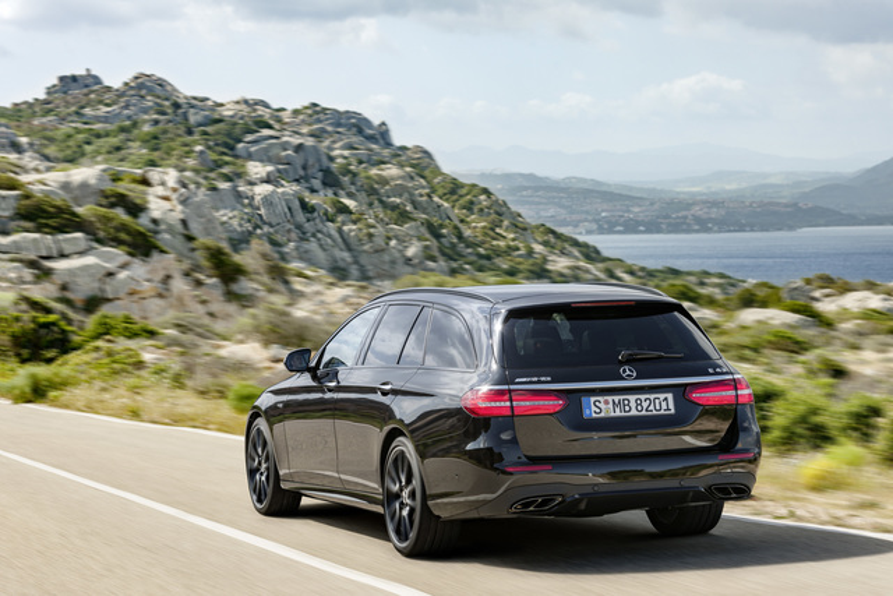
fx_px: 2282
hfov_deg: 22.1
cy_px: 298
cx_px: 446
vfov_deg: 14.9
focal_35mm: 92
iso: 100
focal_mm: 92
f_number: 8
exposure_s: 1/160
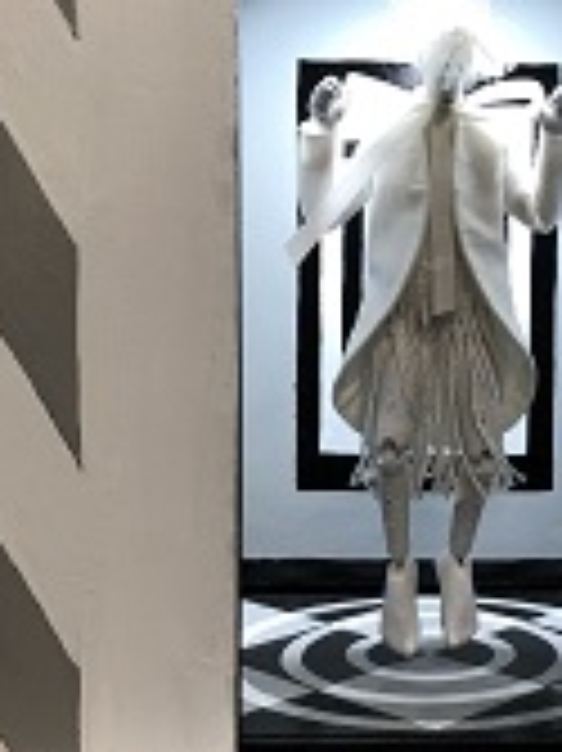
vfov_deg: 29.0
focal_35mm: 67
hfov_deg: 21.6
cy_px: 351
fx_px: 1452
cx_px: 445
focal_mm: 3.99
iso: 25
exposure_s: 1/40
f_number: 1.8
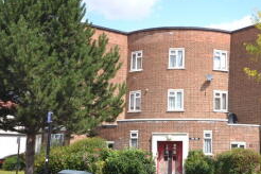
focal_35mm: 58
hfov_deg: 33.7
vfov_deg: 23.3
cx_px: 202
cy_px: 60
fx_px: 420
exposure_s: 1/200
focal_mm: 20
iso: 100
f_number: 5.6
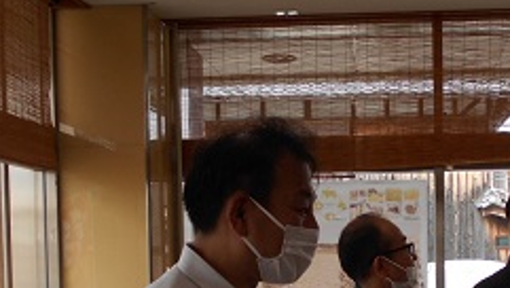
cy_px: 299
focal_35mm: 65
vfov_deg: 18.0
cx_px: 372
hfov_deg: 31.8
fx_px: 880
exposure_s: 1/160
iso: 80
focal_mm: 5.1
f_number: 3.4
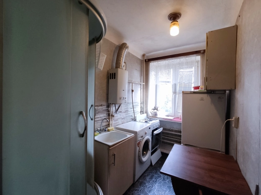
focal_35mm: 15
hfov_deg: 98.2
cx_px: 130
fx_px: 113
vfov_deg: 81.7
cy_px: 98
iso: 104
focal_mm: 1.6
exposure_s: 1/33
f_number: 2.2
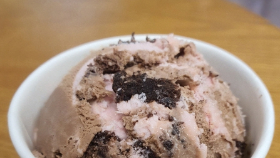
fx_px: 282
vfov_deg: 29.9
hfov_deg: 52.8
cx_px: 140
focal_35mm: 38
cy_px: 144
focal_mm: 4.3
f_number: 2.4
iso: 250
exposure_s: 1/120
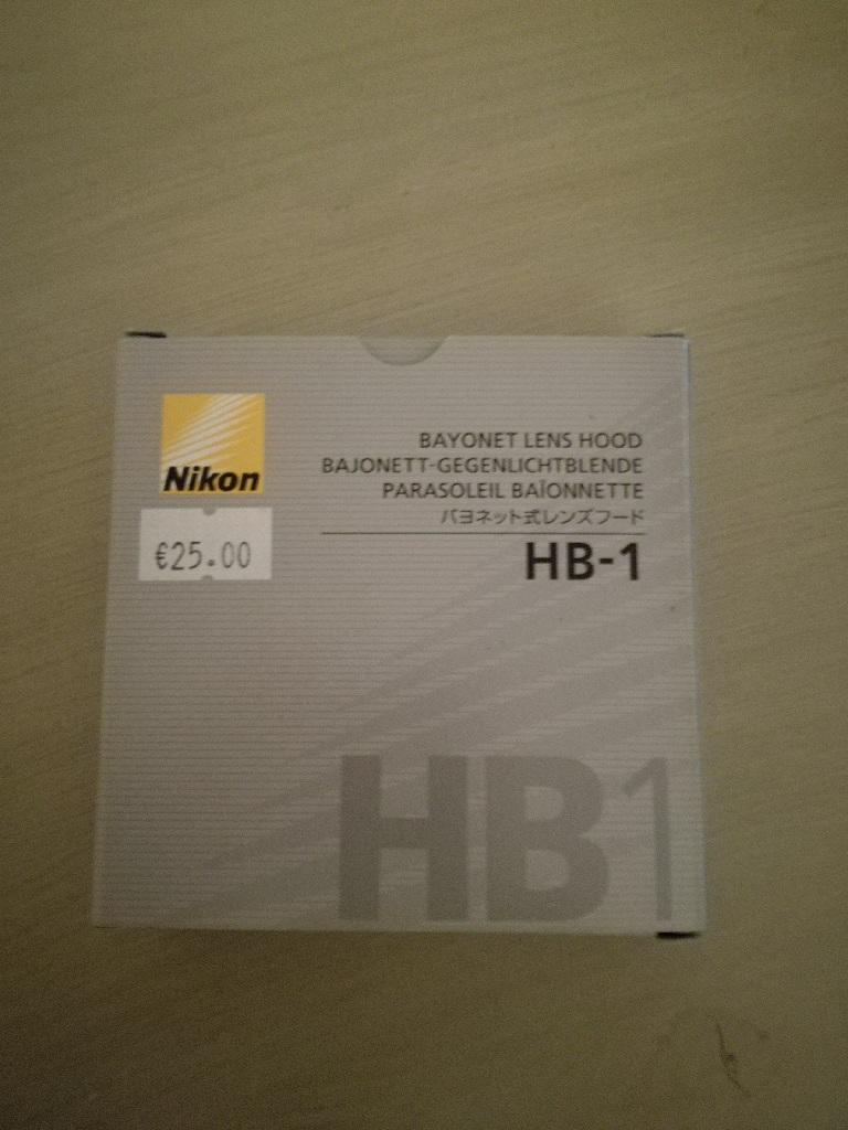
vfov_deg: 65.3
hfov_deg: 51.4
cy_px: 565
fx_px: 882
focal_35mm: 27
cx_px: 424
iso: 1600
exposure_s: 1/12.5
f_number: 2
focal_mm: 3.79
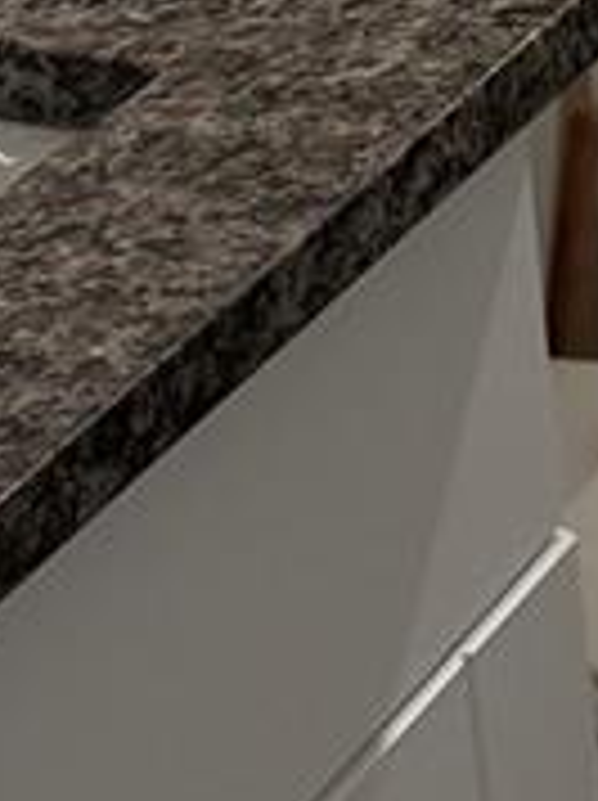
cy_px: -994
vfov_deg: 10.7
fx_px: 3740
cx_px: 1057
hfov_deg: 8.8
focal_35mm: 162
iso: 160
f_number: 1.78
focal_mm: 6.76
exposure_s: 1/60
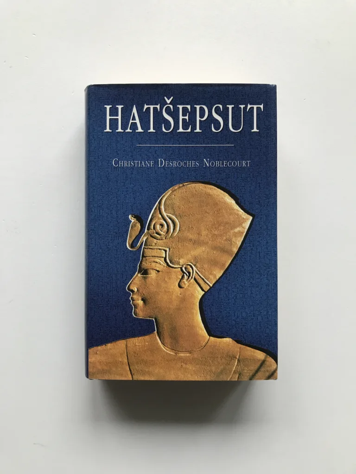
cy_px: 237
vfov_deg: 63.4
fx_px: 384
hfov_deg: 49.7
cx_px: 178
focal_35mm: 28
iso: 25
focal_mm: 3.99
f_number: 1.8
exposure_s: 1/33
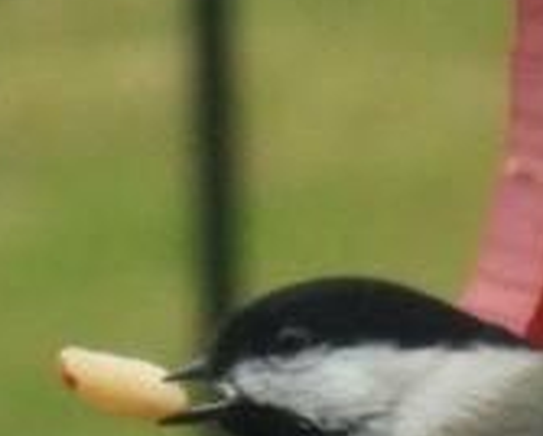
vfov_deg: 2.2
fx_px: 11343
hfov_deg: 2.7
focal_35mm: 705
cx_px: 798
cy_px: 605
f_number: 4.5
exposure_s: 1/250
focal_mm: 30.3
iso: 280
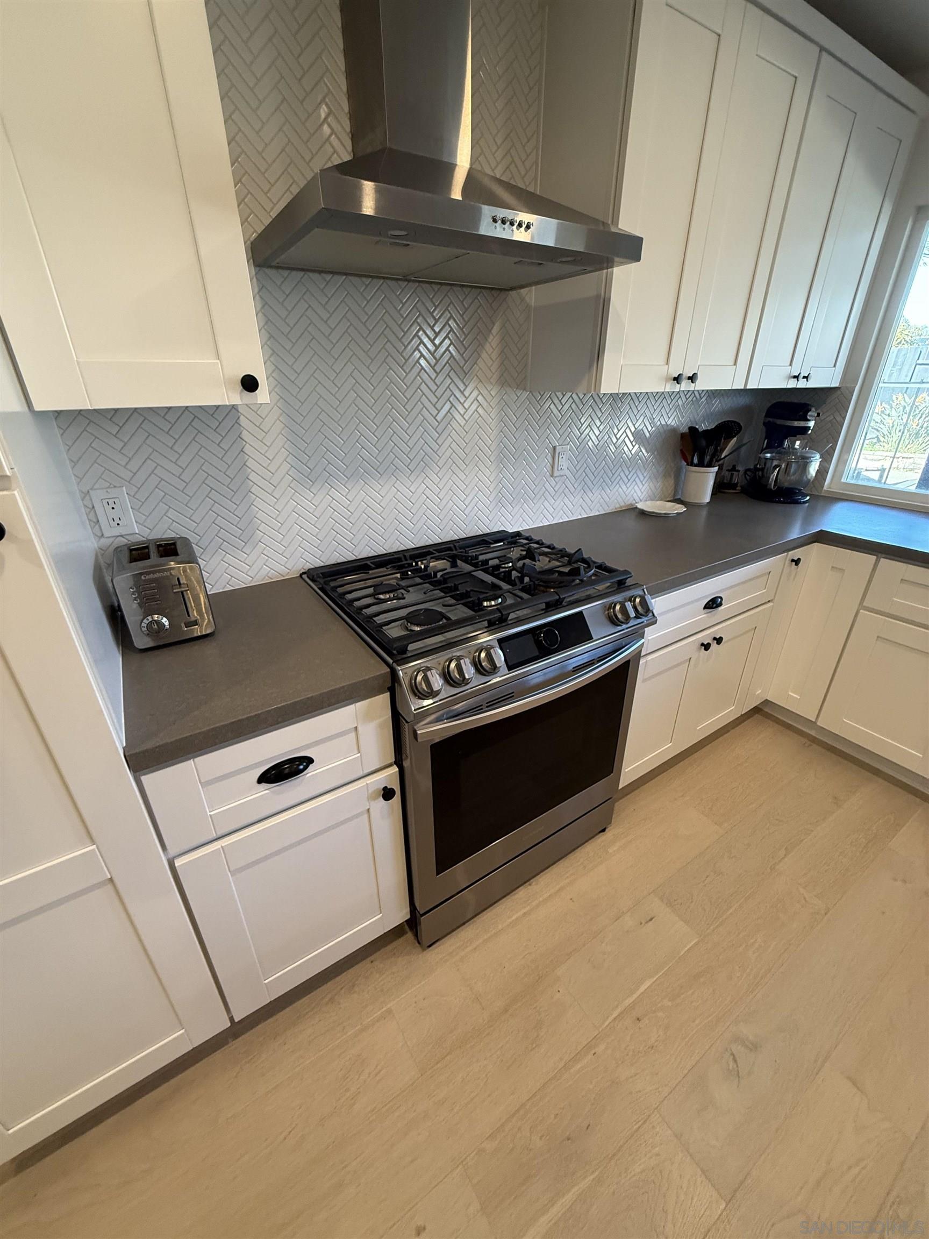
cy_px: 620
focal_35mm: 14
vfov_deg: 102.1
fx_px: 501
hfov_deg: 85.7
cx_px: 464
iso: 320
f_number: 2.2
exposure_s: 1/120
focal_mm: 2.22
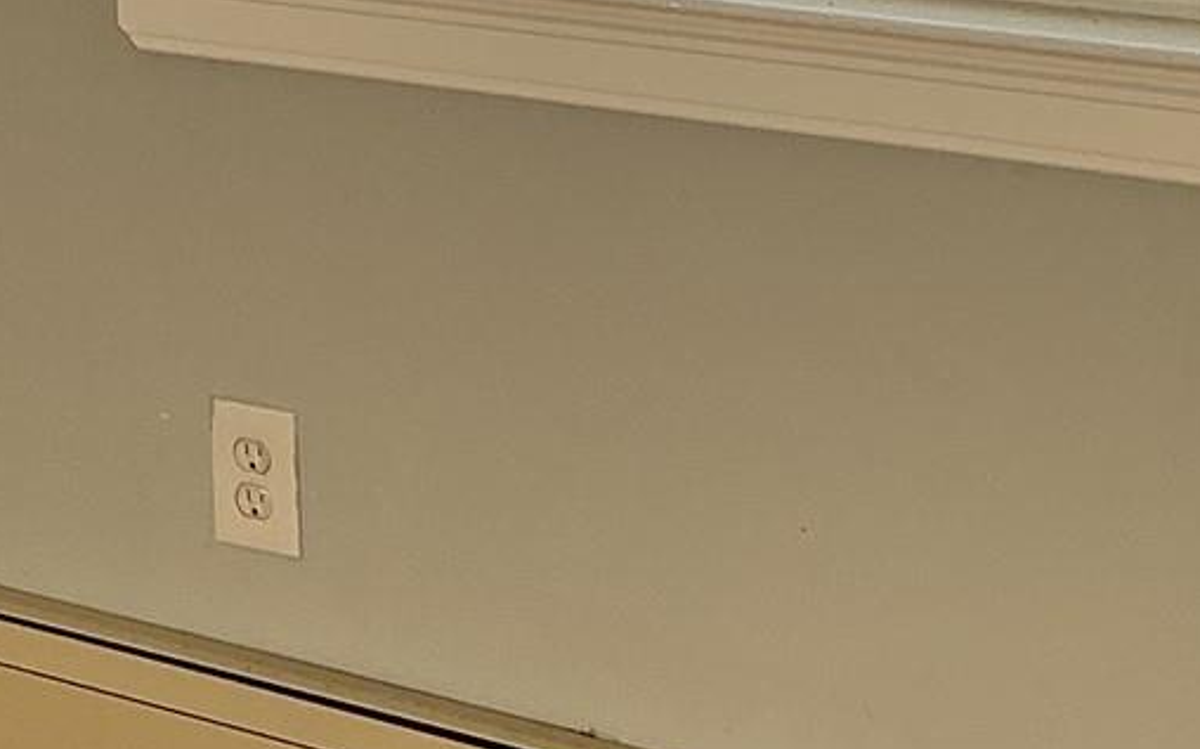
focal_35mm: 124
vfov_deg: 10.3
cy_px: -208
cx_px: -279
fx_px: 4053
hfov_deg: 16.1
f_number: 1.8
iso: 25
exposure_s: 1/190
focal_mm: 3
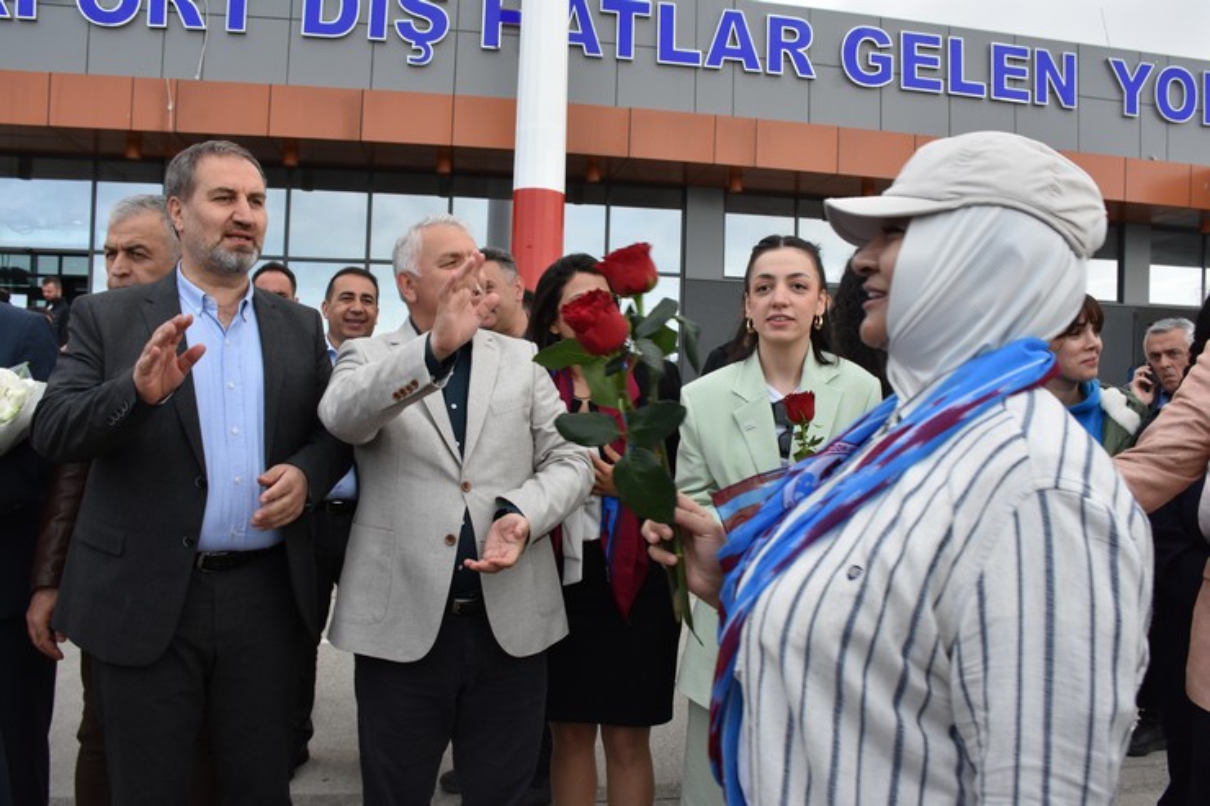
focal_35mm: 27
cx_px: 605
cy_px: 403
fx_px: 907
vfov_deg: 47.9
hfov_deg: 67.4
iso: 800
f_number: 8
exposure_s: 1/250
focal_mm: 18
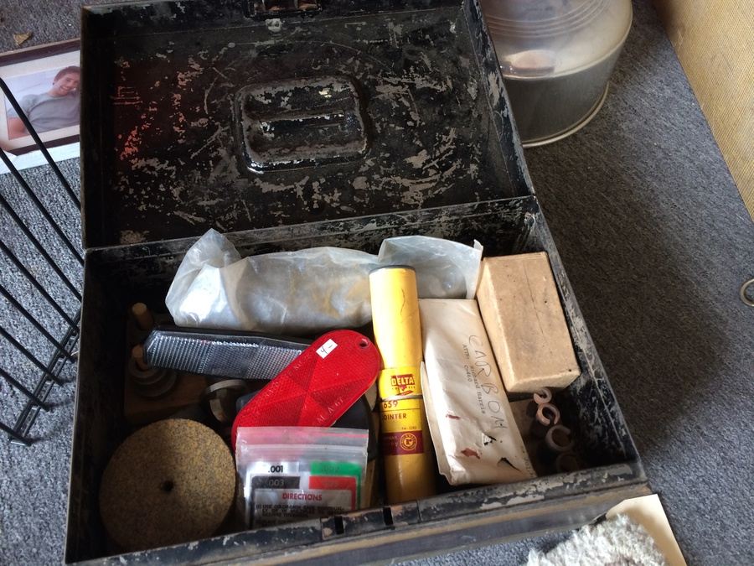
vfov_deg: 46.8
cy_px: 283
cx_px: 377
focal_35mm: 30
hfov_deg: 60.0
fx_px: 653
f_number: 2.2
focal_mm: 4.12
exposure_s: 1/30
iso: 50
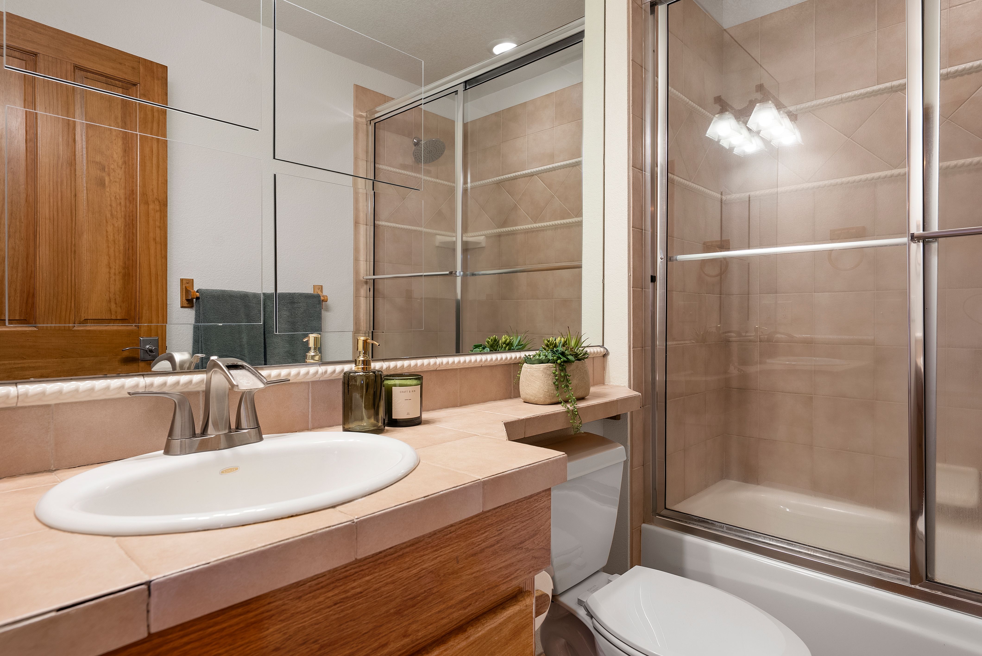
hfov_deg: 83.9
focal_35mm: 20
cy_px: 328
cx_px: 491
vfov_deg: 62.0
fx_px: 546
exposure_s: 1
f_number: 8
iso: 160
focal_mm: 20
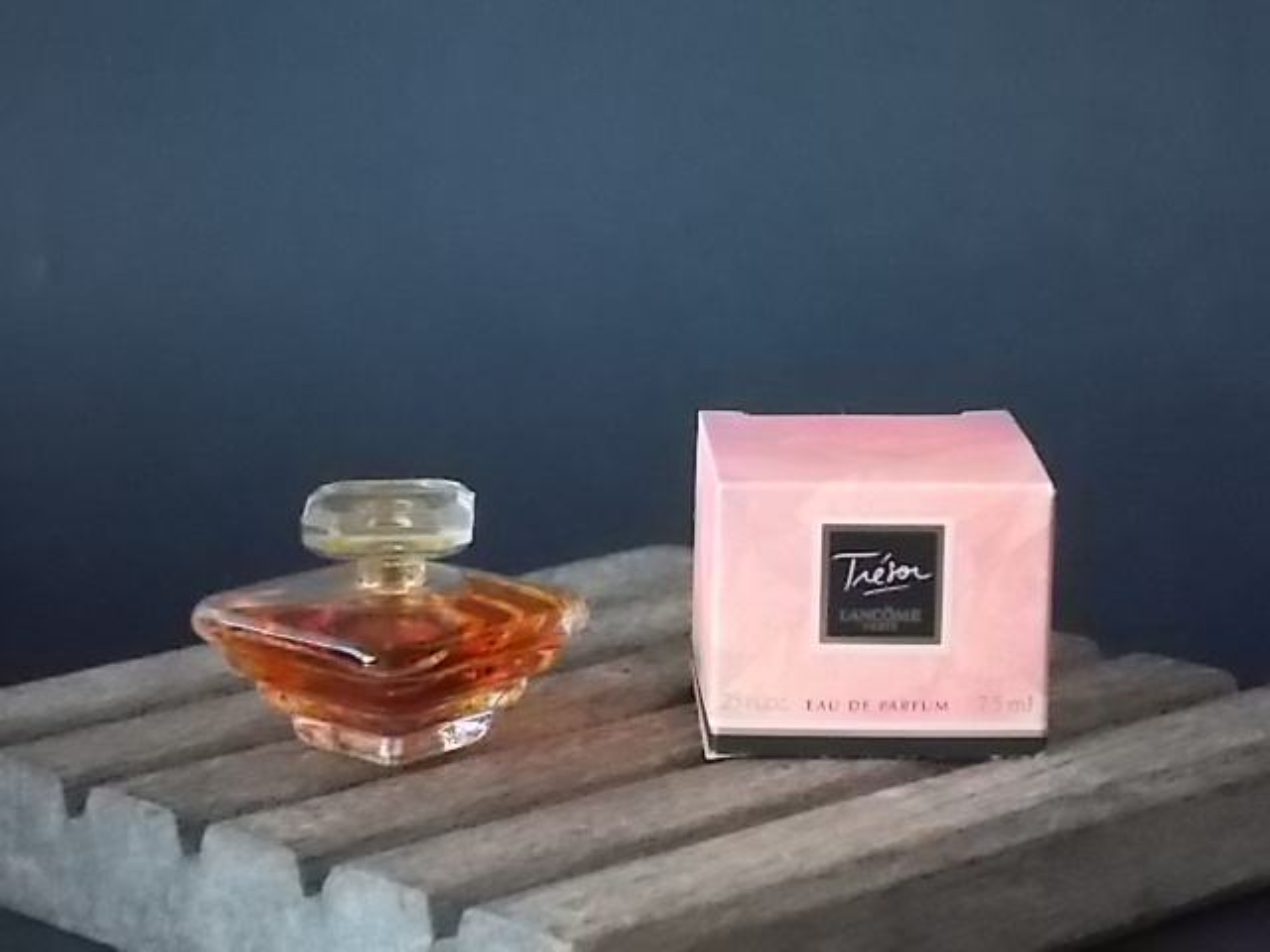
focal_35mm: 113
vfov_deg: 13.1
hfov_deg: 17.4
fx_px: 4146
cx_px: 635
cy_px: 476
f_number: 6
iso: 800
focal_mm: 20.1
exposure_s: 1/40
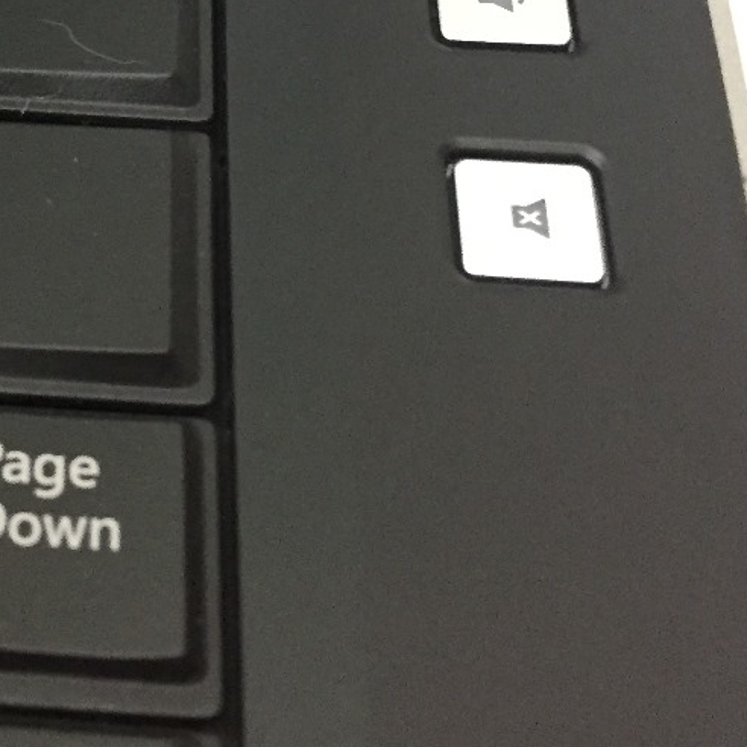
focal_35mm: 85
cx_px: -147
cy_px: -170
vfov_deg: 19.2
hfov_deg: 19.3
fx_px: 2075
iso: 250
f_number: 2.2
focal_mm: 4.15
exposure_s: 1/25
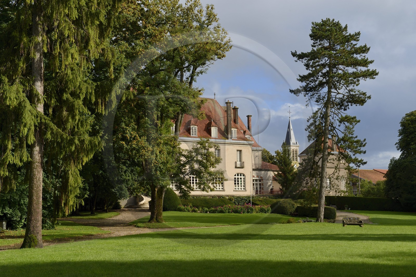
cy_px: 138
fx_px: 635
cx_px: 208
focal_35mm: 55
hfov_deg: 36.3
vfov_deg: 24.6
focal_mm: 55
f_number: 14
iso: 200
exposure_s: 1/200
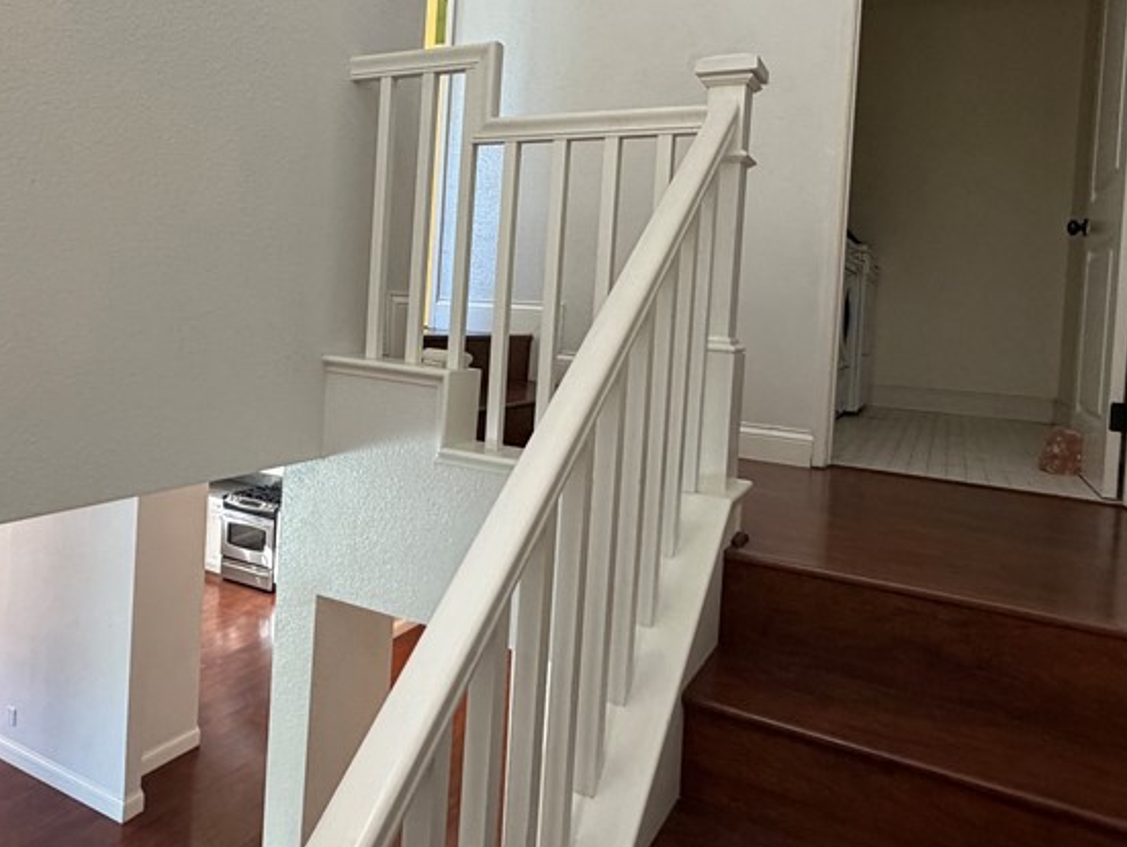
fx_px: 847
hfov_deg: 66.8
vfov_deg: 52.6
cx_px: 468
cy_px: 321
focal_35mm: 26
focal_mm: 2.22
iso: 250
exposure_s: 1/60
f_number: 2.2
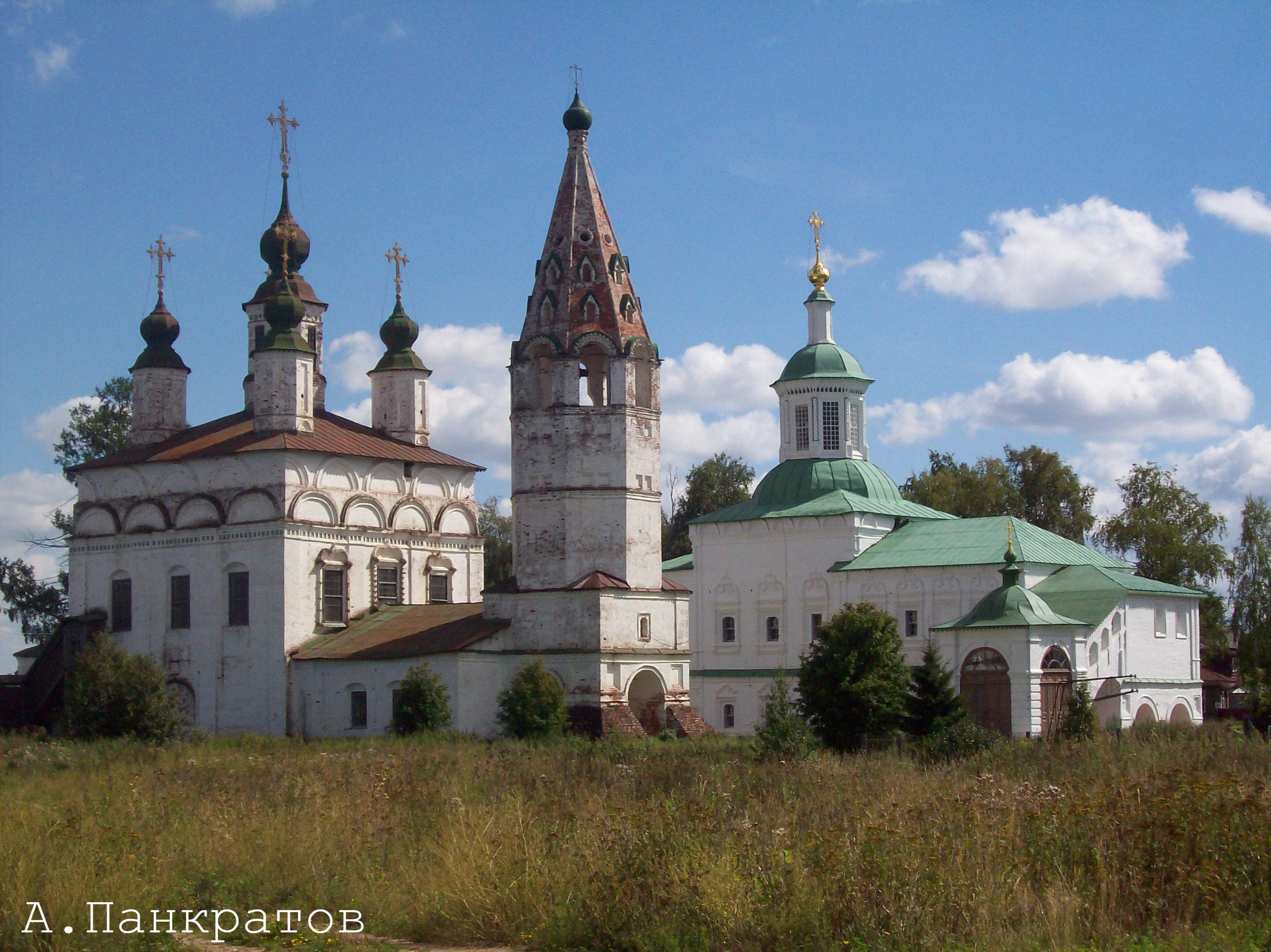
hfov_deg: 27.8
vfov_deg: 21.0
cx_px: 636
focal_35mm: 70
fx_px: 2569
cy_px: 476
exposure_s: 1/768
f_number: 6.7
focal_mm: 11.6
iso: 80
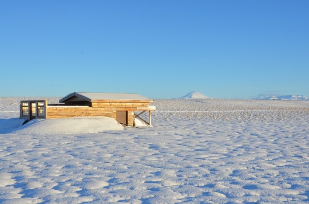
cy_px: 102
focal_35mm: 48
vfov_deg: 27.9
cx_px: 154
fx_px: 411
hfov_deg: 41.2
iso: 800
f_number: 14
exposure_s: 1/800
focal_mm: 32
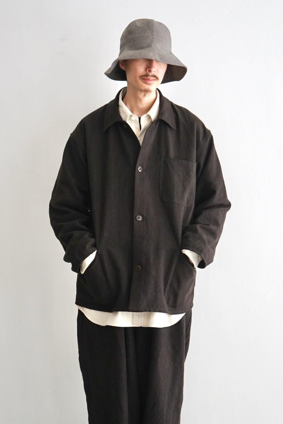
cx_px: 142
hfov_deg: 23.8
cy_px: 212
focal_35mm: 57
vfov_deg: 35.1
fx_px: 672
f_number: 5
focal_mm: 57
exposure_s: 1/160
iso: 1000
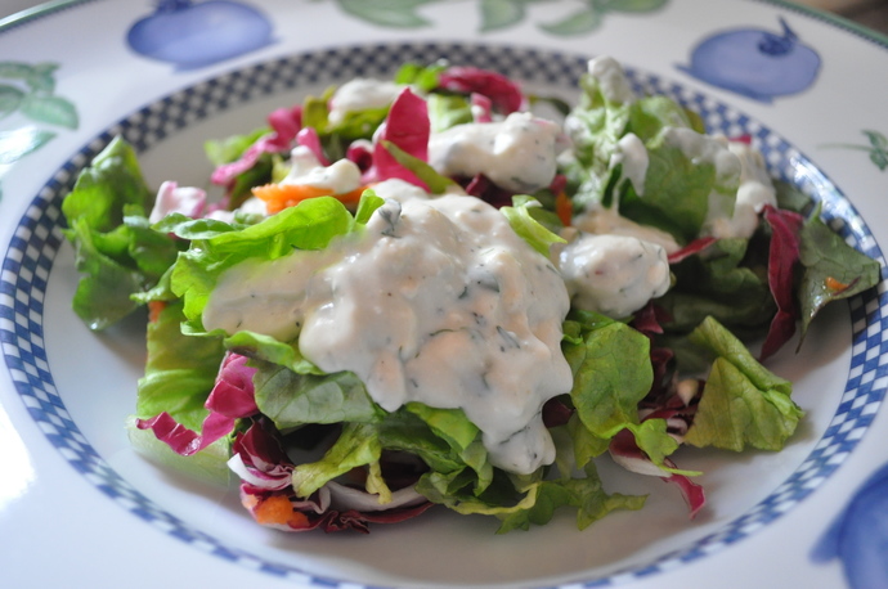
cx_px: 444
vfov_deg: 36.8
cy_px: 294
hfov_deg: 53.2
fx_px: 887
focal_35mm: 36
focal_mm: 24
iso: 1400
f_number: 4
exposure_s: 1/60
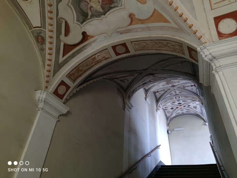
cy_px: 89
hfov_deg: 71.6
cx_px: 118
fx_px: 164
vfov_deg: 56.8
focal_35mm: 24
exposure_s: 1/13
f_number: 1.69
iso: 1122
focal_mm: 6.72
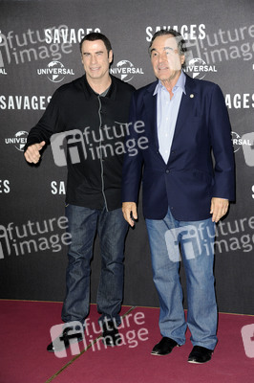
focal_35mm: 90
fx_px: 954
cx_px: 127
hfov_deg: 15.2
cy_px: 192
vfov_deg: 22.6
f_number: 6.3
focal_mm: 90
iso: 640
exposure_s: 1/160
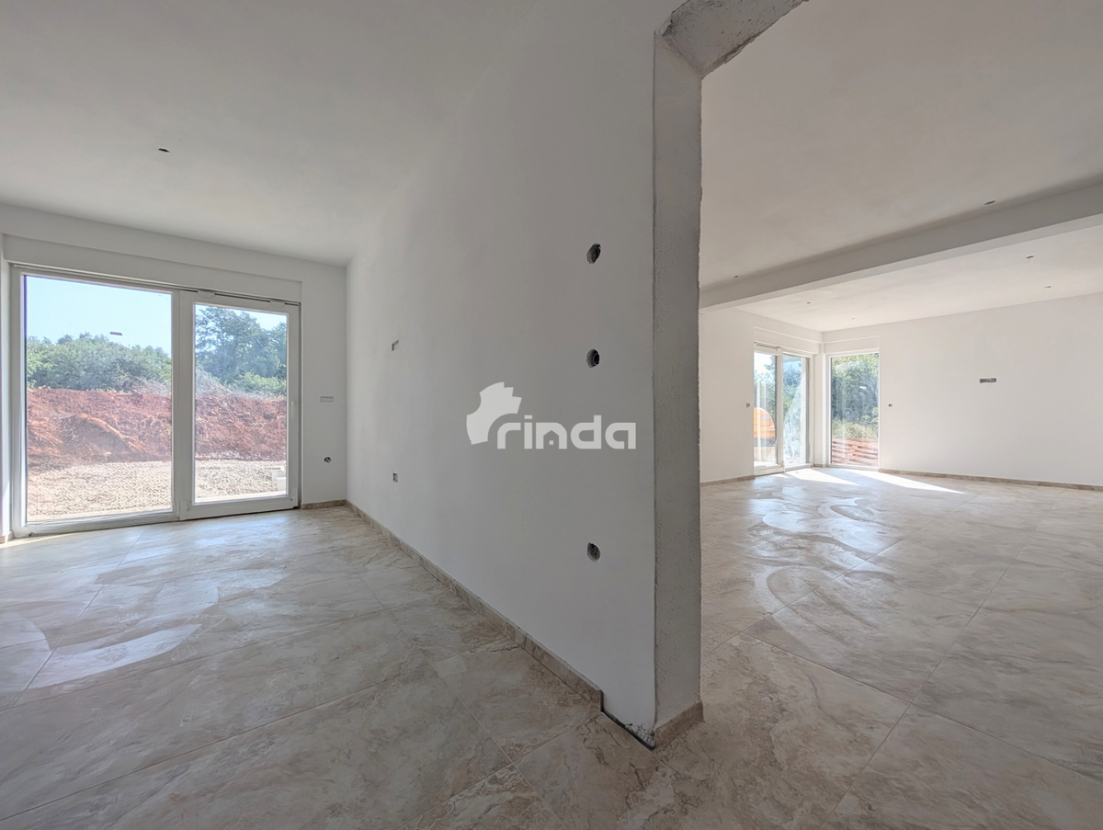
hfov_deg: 110.5
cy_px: 415
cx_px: 552
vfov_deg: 94.6
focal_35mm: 12
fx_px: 383
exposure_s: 1/1148
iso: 53
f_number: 1.7
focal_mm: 2.02
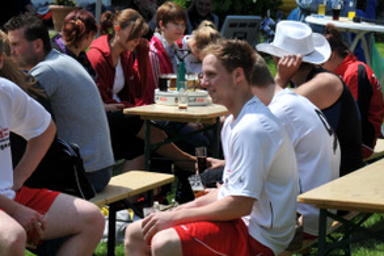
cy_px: 122
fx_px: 1908
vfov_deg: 7.7
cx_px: 140
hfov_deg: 11.5
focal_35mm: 179
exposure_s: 1/640
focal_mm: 70
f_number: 8
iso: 200
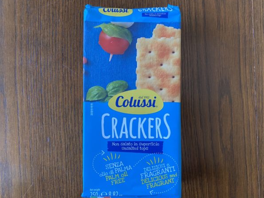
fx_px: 214
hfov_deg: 63.3
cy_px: 101
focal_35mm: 28
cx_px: 142
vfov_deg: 49.8
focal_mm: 4.25
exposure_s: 1/84
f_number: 1.8
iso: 125
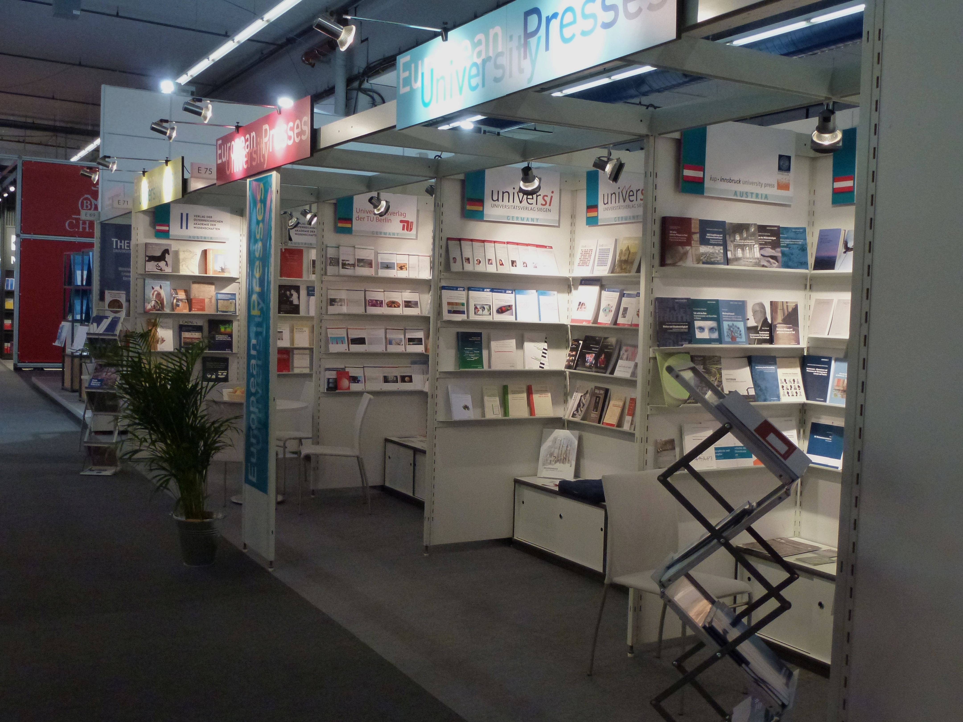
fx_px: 1002
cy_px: 361
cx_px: 482
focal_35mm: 36
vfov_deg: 39.7
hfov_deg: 51.4
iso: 400
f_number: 3.7
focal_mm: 6.4
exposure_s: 1/30
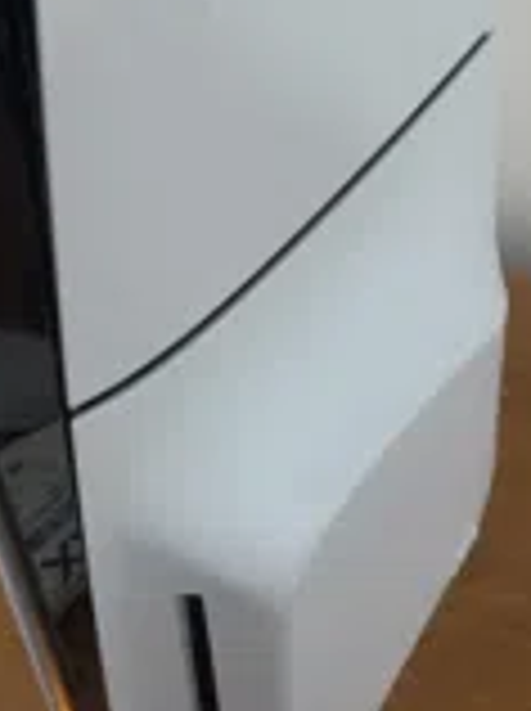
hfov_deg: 22.2
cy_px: 216
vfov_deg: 29.2
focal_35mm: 66
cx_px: 302
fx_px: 1354
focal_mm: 4.25
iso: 640
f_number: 1.8
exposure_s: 1/30
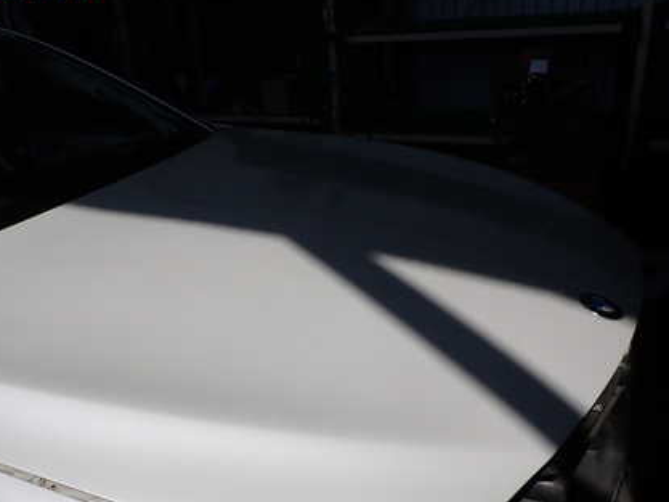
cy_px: 326
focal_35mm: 36
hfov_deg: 51.1
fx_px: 696
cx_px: 278
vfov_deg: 39.3
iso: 100
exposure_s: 1/640
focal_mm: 4.5
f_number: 8
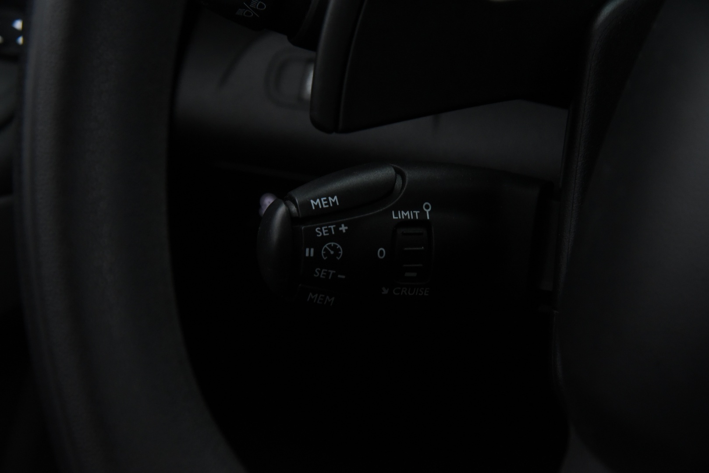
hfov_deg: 27.0
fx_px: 1478
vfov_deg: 18.2
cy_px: 236
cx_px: 354
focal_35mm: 75
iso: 4000
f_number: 8
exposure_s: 1/6
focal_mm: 75
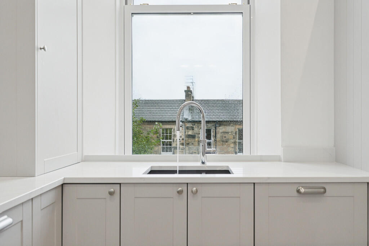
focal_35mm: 30
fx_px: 308
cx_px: 184
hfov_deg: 61.9
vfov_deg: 43.6
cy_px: 123
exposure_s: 1/320
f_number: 2.8
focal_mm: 20
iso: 500
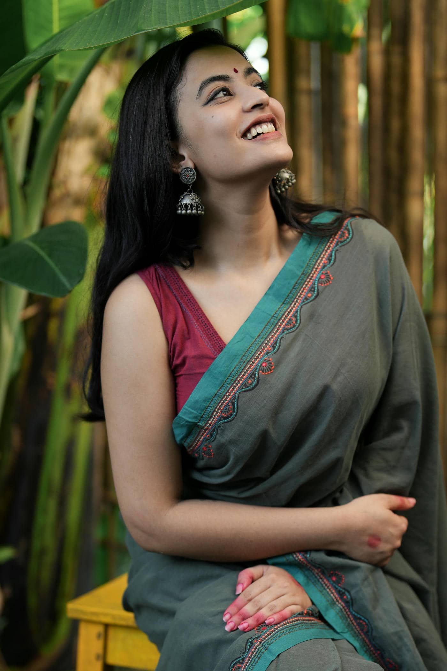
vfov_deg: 39.6
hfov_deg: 27.0
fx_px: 931
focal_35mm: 50
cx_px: 224
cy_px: 336
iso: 100
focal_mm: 50
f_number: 1.4
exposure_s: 1/320
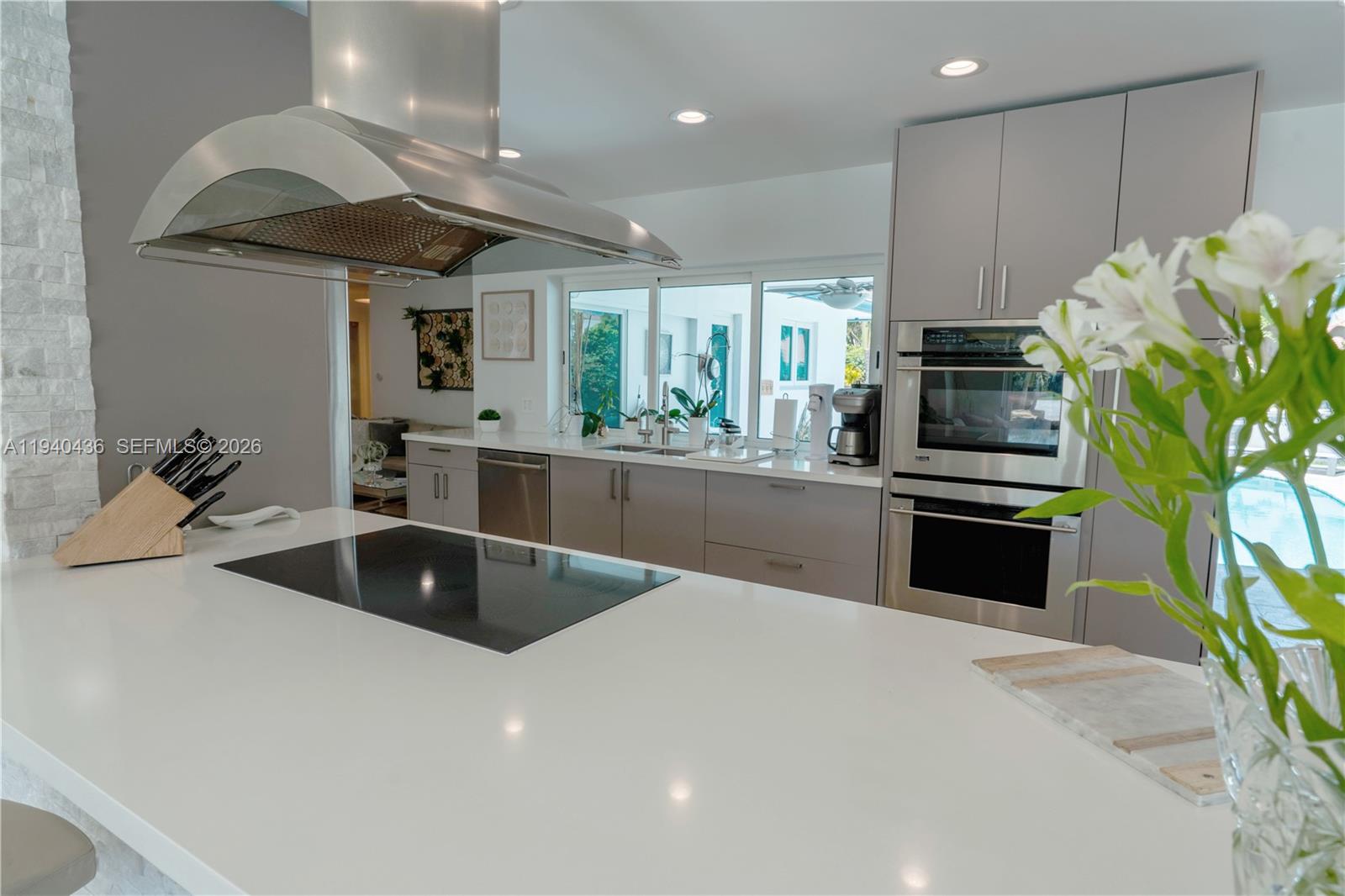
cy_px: 448
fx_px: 747
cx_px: 672
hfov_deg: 84.0
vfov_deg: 61.9
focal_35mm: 20
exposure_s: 1/320
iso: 400
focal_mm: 20
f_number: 8
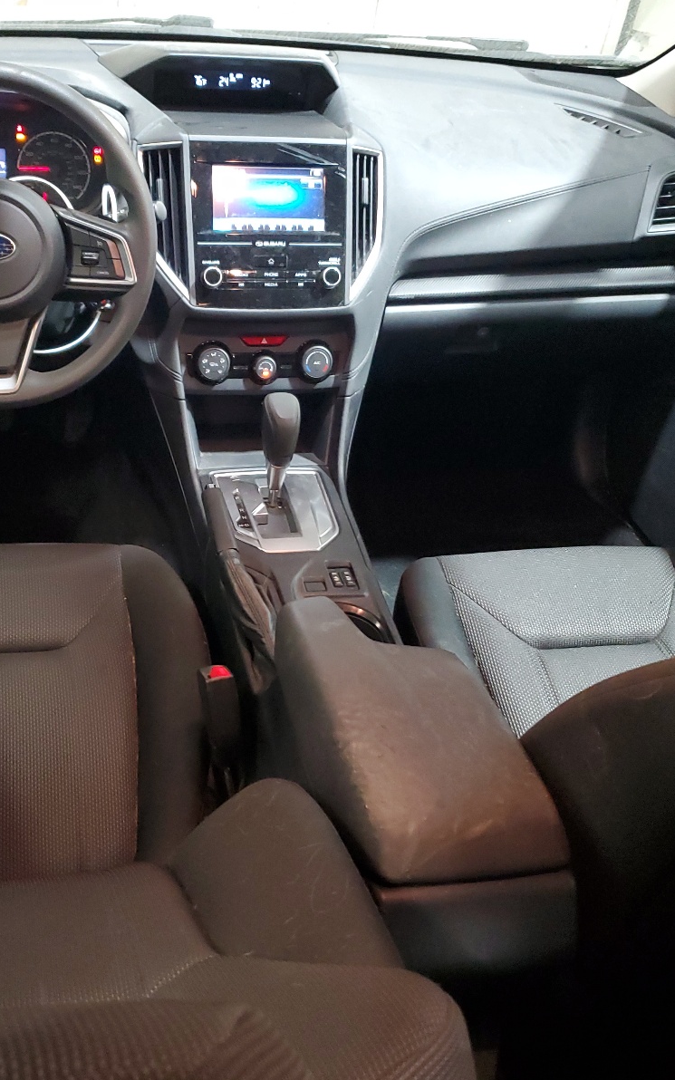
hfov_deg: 34.2
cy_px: 542
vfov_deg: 52.7
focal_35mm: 37
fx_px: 1089
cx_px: 246
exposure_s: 1/24
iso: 321
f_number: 1.5
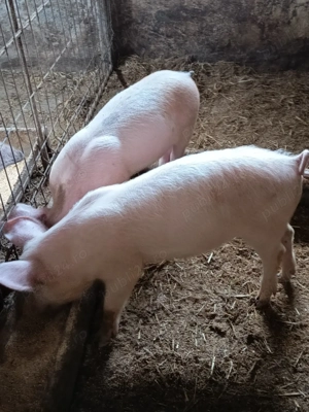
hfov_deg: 33.6
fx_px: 512
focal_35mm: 43
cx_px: 154
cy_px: 206
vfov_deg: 43.9
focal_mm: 5.27
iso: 1707
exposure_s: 1/16.7
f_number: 1.7
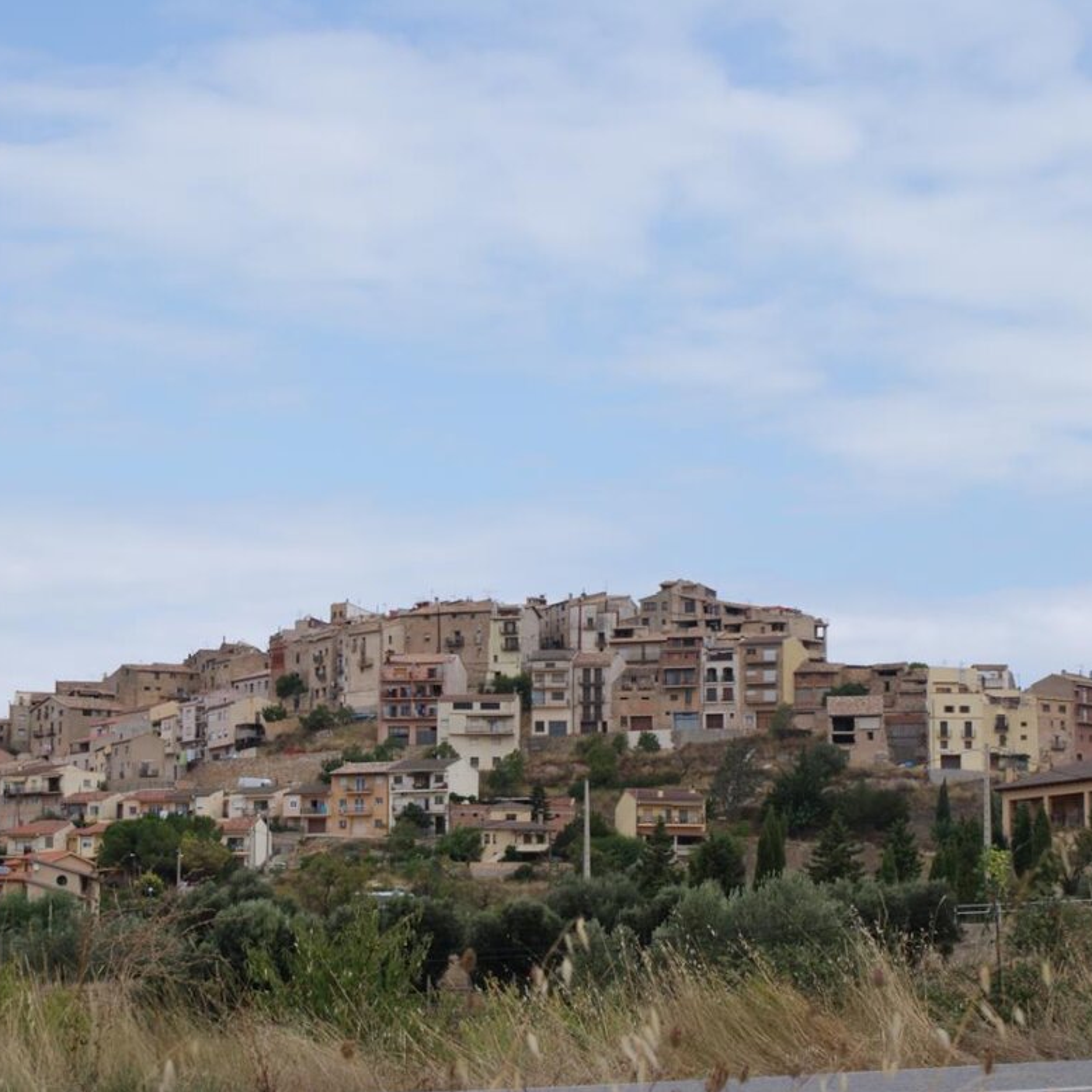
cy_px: 547
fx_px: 3426
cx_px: 536
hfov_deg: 18.1
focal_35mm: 96
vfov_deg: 18.1
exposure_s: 1/160
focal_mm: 50
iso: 100
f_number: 11
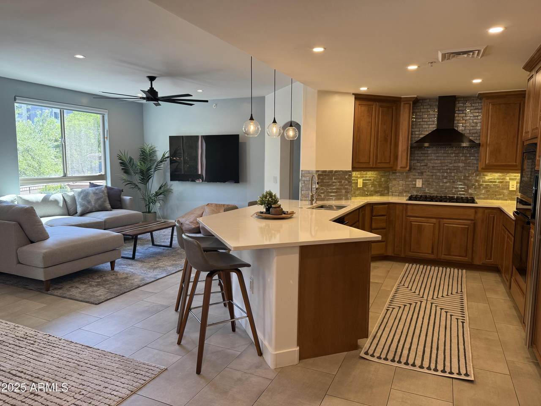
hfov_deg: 71.6
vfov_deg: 56.8
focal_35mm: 24
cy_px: 203
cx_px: 270
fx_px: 375
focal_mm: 6.76
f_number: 1.78
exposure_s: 1/153
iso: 125
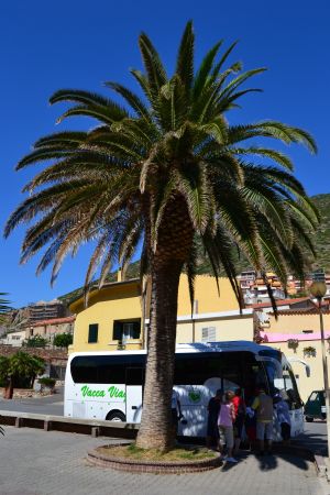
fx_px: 454
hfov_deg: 40.0
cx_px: 165
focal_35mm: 33
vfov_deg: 57.2
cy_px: 248
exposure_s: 1/500
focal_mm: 22
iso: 280
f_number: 11
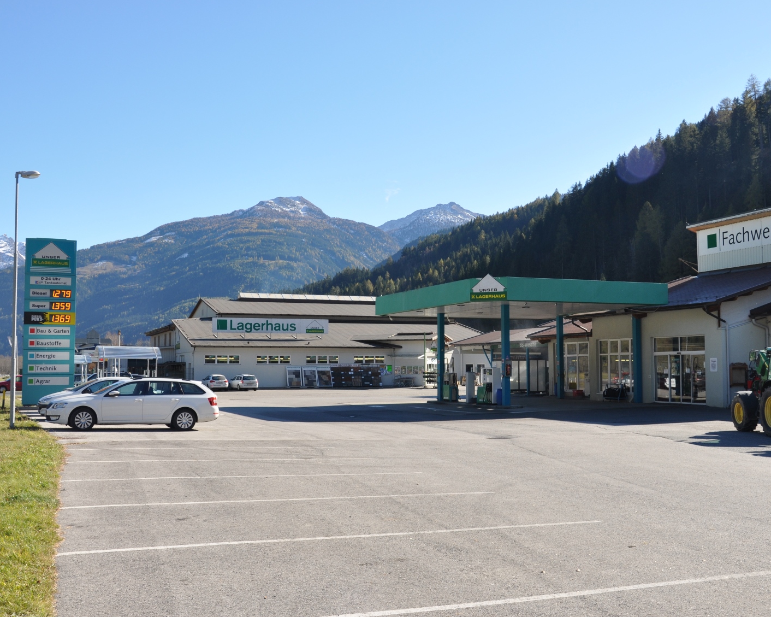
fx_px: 935
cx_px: 424
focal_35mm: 41
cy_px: 306
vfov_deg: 36.5
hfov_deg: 44.7
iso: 200
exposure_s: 1/200
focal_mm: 24
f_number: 10
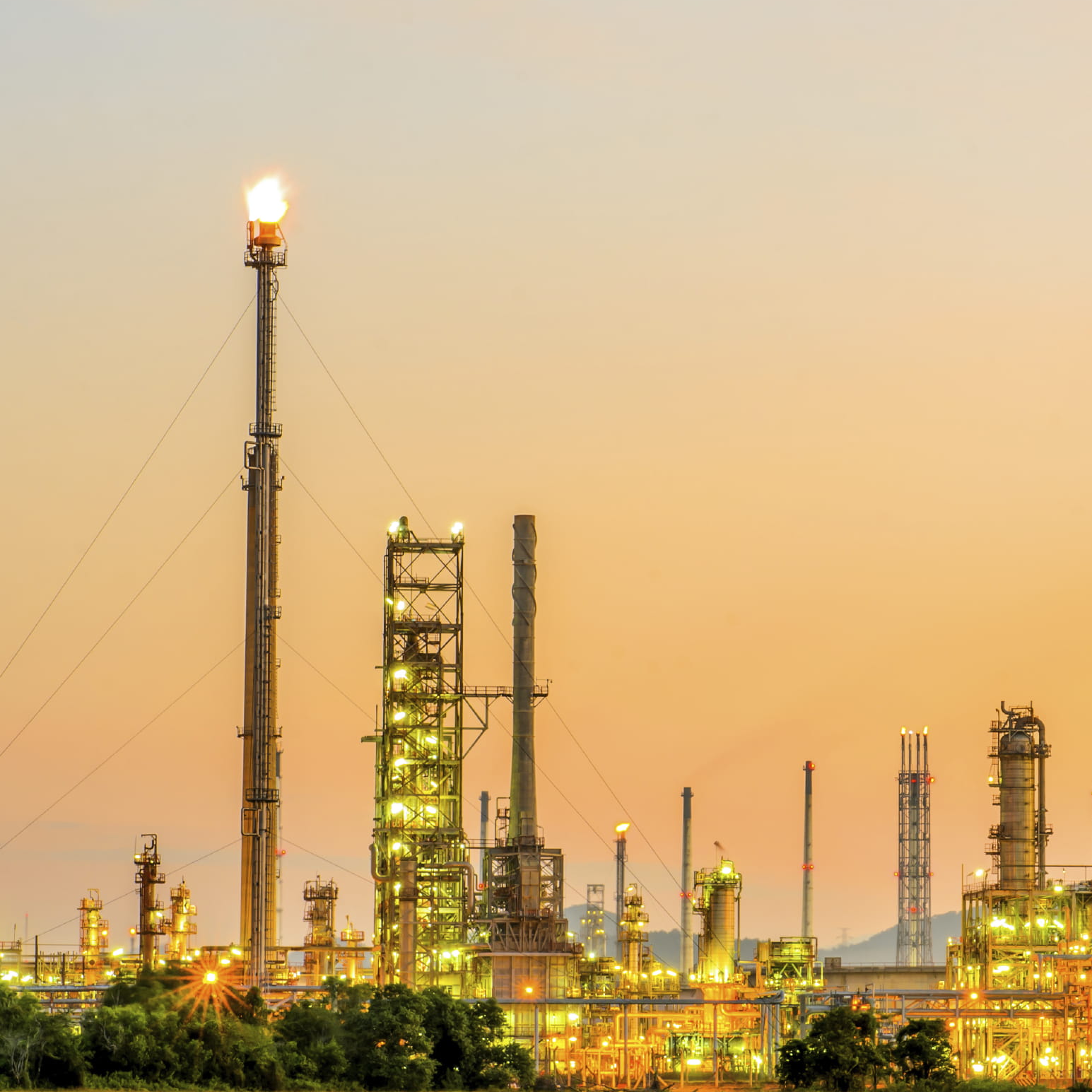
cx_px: 878
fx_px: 5603
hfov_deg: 11.1
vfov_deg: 11.1
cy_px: 565
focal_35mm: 157
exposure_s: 30
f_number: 16
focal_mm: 70
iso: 100
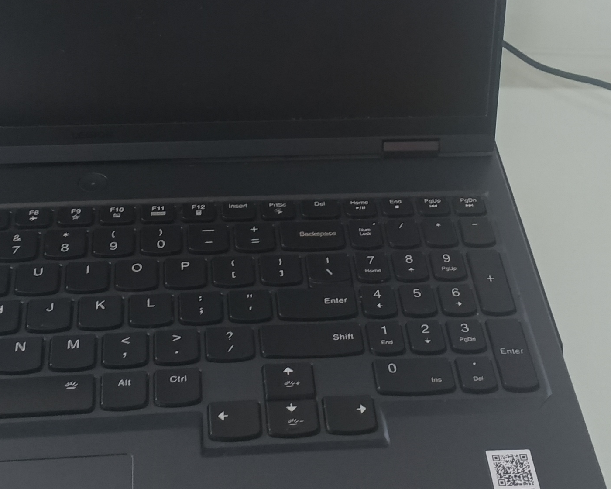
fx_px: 1230
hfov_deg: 27.9
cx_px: 299
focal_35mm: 68
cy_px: 116
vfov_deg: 22.3
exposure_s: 1/33.3
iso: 319
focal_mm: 4.09
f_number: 1.6
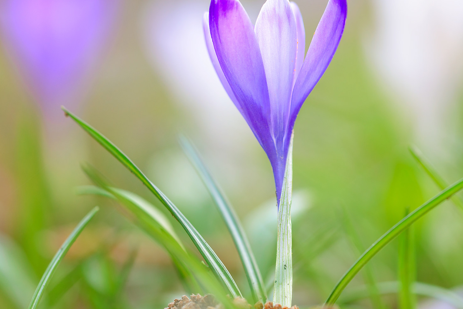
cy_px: 72
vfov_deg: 4.7
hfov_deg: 7.0
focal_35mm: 295
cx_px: 330
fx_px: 3795
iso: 250
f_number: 4
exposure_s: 1/125
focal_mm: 180
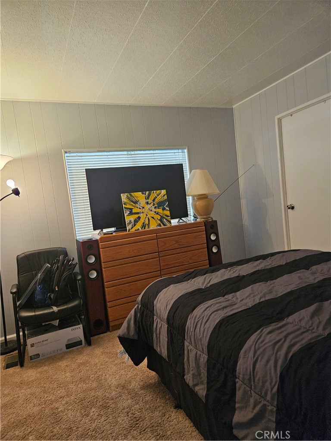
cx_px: 166
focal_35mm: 23
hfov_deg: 58.9
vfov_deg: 73.9
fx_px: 293
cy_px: 220
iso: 800
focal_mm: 5.4
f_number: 1.8
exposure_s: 1/120
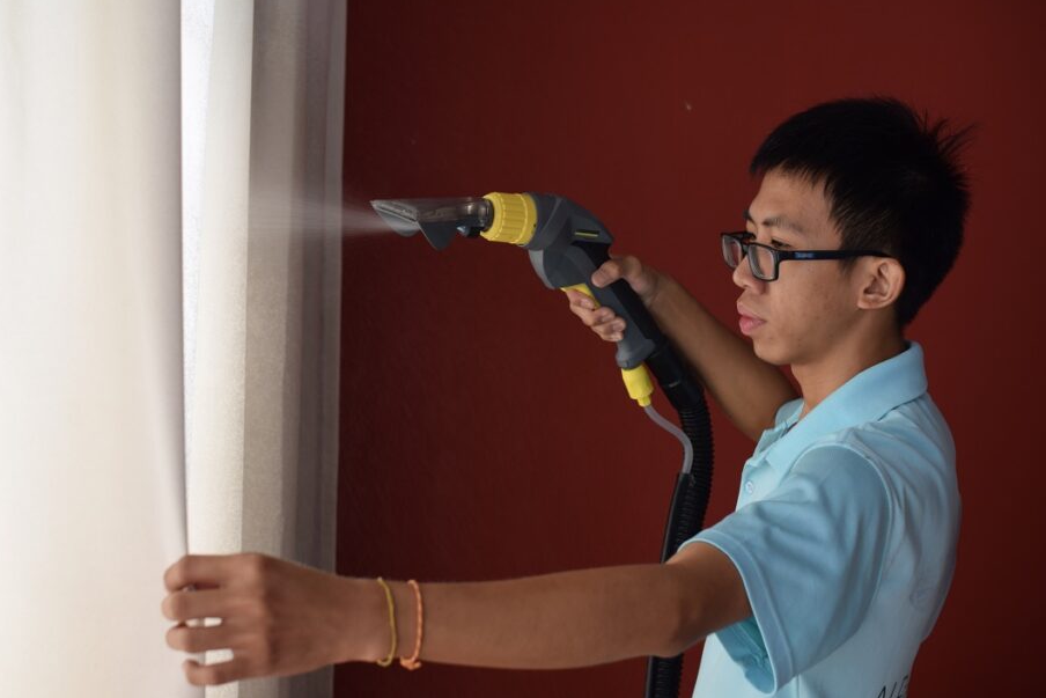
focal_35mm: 51
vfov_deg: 26.5
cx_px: 474
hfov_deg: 38.8
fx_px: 1482
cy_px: 308
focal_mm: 30
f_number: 4
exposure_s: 1/50
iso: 100
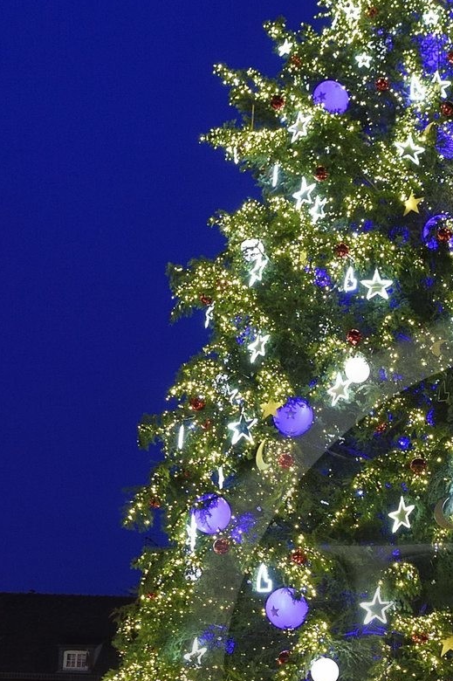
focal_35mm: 74
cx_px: 583
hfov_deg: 17.3
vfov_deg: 25.7
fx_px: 1399
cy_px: 707
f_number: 5
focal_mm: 24
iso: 1600
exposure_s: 1/50
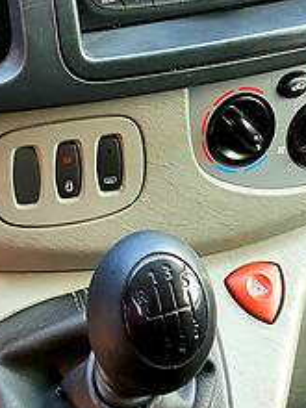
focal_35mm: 71
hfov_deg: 20.7
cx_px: 152
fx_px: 837
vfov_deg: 25.0
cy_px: -69
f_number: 2.4
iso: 80
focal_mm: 4.3
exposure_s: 1/100
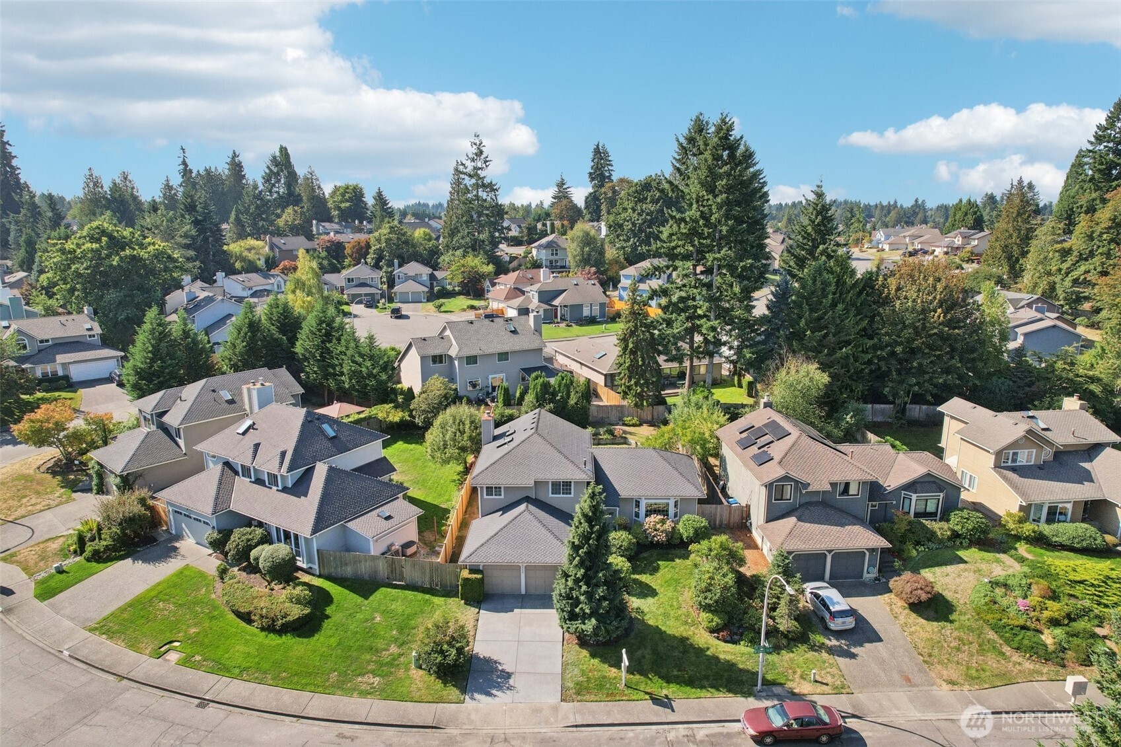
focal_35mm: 22
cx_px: 560
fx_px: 685
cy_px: 374
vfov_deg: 57.2
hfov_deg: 78.6
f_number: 2.8
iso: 100
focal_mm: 8.4
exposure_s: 1/1500
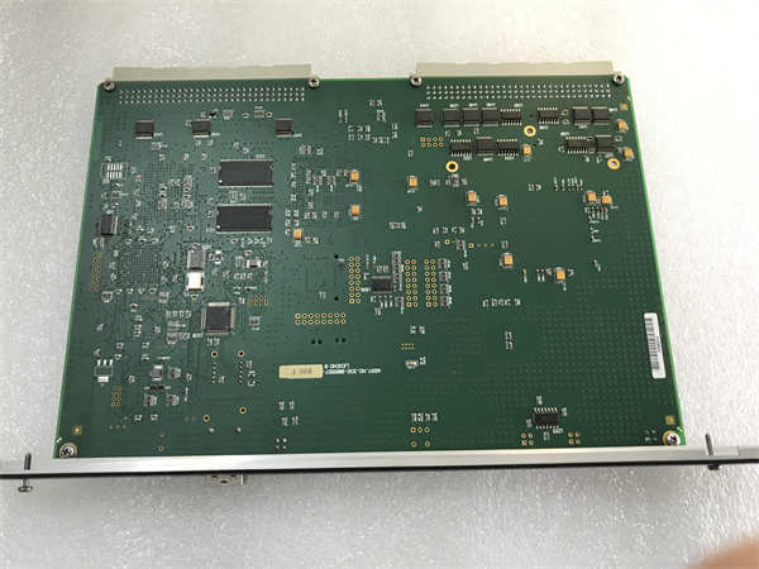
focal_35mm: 28
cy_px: 284
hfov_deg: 63.4
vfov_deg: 49.7
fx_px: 614
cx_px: 380
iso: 25
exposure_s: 1/33
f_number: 1.8
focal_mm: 3.99
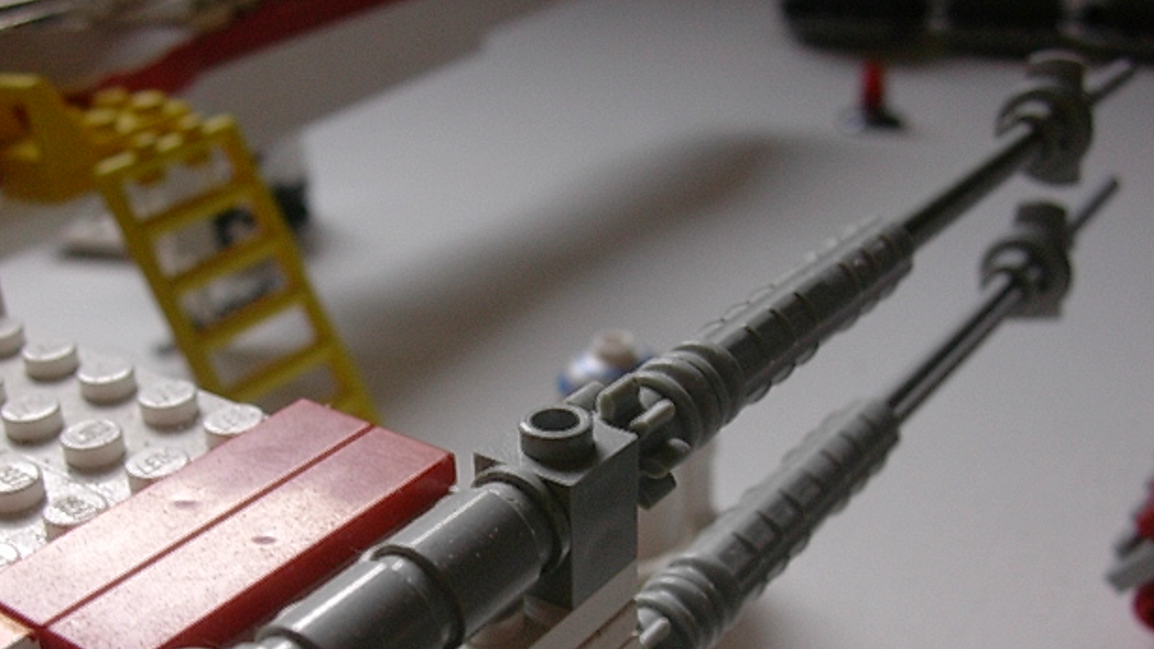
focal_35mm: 51
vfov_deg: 23.4
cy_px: 433
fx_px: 1561
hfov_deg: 40.6
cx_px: 580
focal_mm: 6.7
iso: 70
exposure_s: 1/33.9
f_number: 2.9
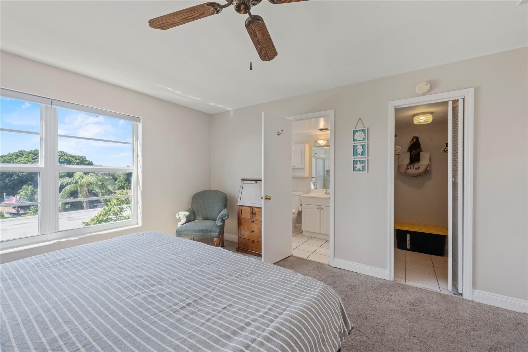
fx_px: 205
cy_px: 176
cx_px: 264
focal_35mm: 14
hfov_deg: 104.3
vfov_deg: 81.2
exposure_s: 1/200
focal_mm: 14
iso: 400
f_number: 9
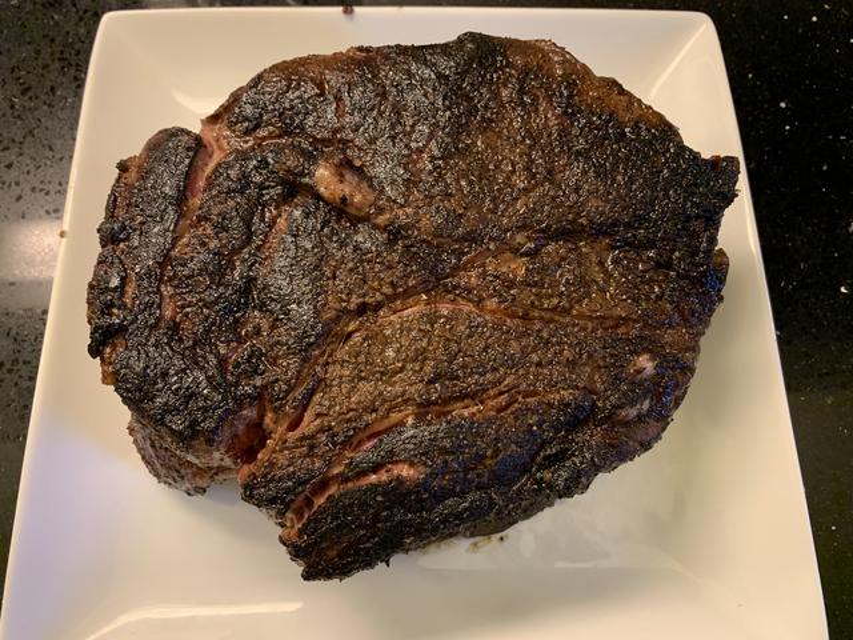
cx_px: 426
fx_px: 641
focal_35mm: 26
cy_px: 320
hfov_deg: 67.3
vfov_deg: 53.1
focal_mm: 4.25
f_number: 1.8
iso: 320
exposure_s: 1/60
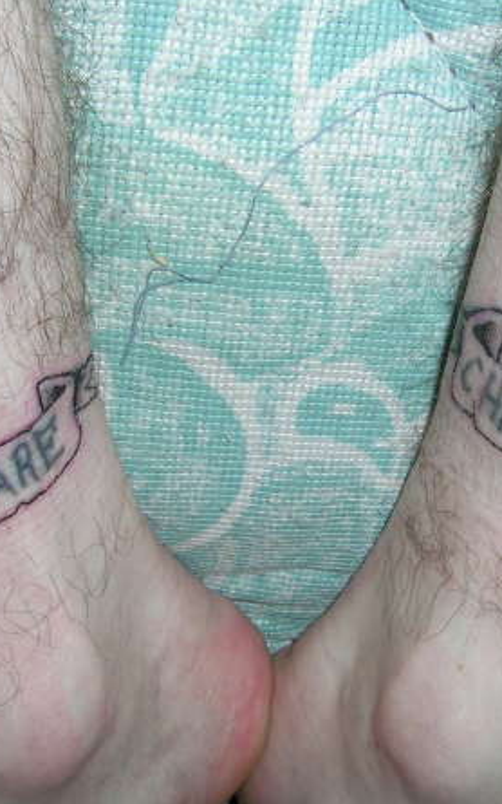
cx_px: 314
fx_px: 1095
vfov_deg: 40.3
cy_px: 403
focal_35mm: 50
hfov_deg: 25.7
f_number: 4.8
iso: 50
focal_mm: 5.4
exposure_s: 1/60.1
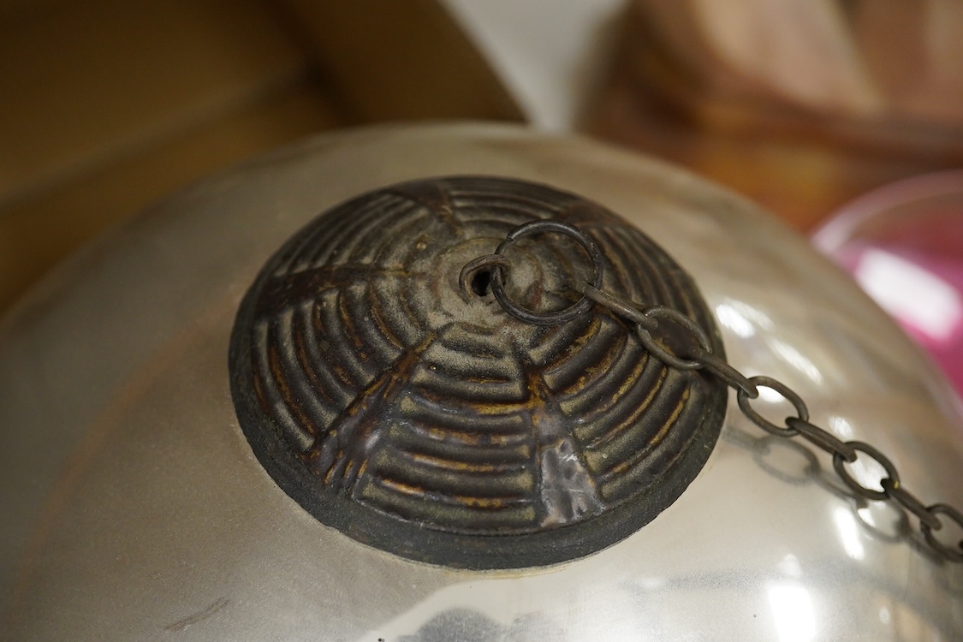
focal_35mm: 45
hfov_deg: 43.6
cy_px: 321
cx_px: 482
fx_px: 1204
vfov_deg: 29.9
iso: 2500
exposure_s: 1/160
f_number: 8
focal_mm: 30
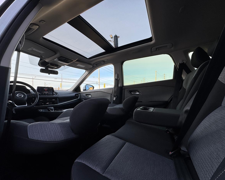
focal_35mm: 15
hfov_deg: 96.8
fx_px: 100
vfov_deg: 84.0
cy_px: 92
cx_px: 110
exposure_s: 1/159
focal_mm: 2.22
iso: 40
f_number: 2.2
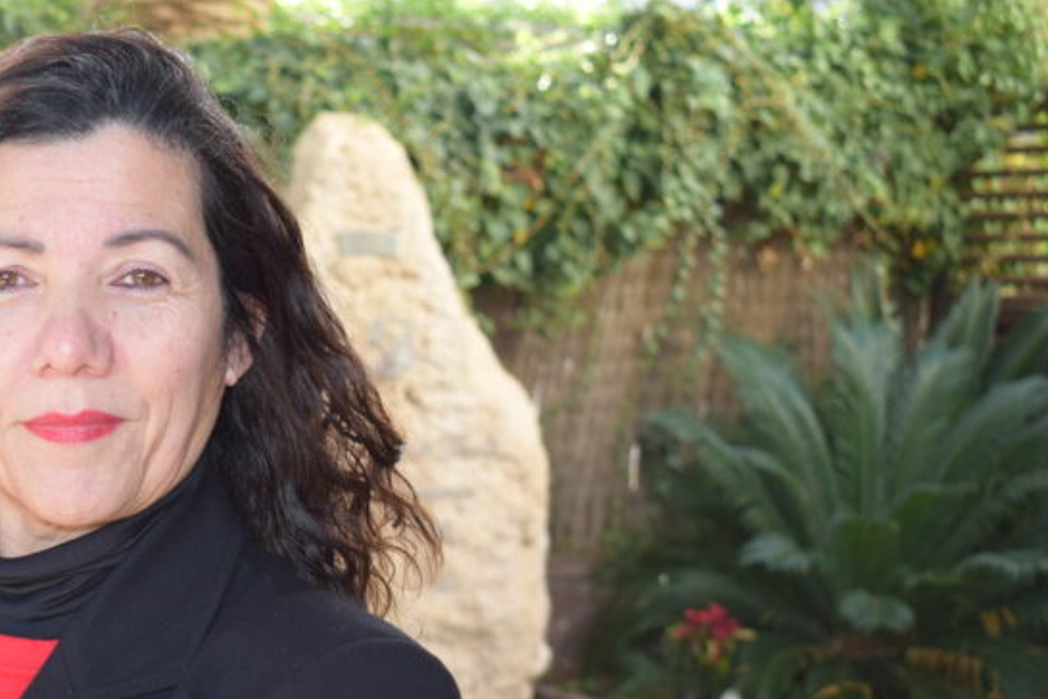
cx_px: 152
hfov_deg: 22.2
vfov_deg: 15.1
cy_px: 491
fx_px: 2620
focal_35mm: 90
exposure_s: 1/60
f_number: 4.5
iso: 180
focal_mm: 32
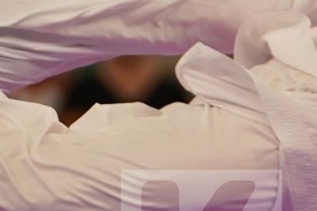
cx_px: 202
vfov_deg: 1.2
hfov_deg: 1.9
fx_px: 9813
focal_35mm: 1115
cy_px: -58
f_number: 2.8
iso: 1250
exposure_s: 1/1000
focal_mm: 152
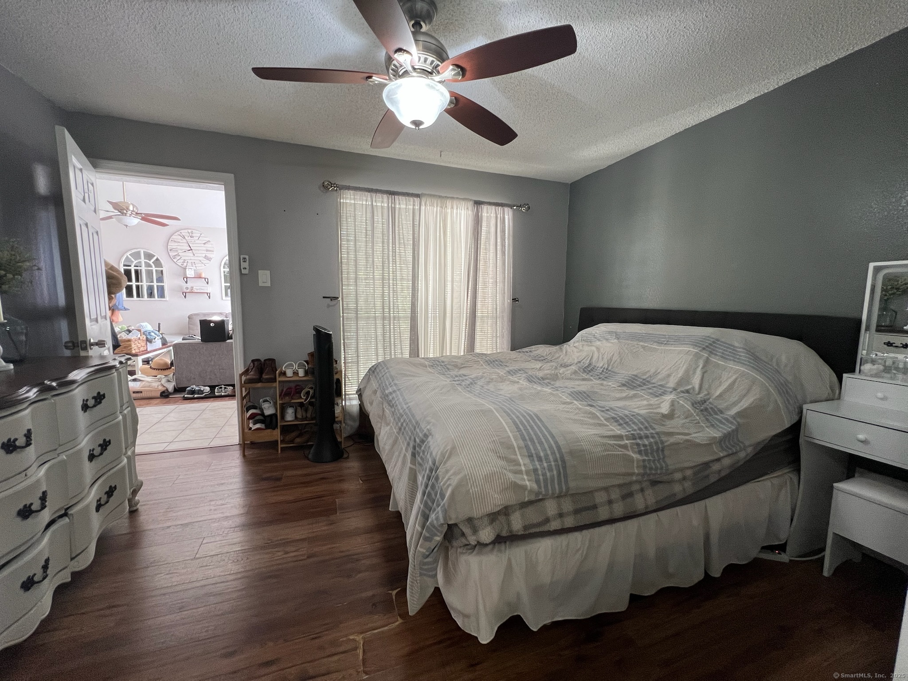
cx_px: 454
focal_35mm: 13
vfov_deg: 89.9
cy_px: 340
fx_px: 341
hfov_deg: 106.2
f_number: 1.8
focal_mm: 1.57
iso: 160
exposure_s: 1/60
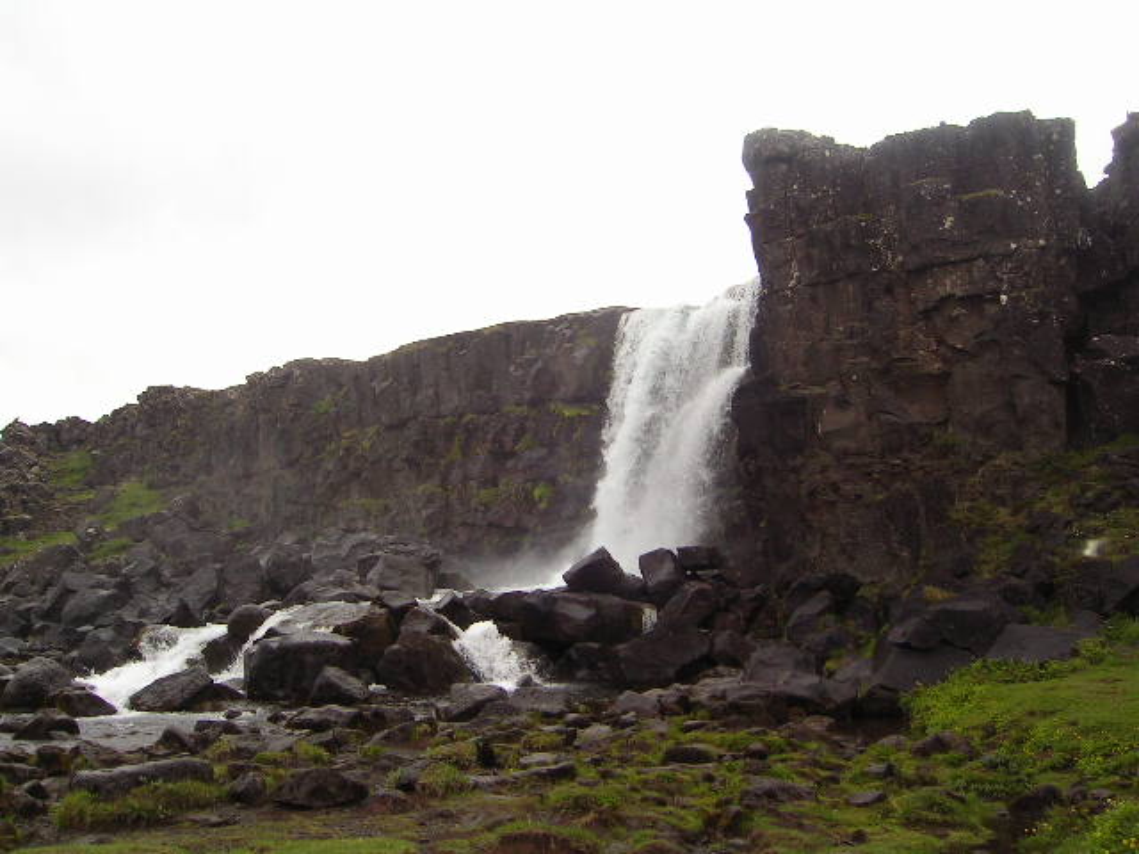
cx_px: 570
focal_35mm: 36
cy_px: 427
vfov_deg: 39.7
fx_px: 1185
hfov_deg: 51.4
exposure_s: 1/211
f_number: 4.8
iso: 71
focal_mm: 5.6
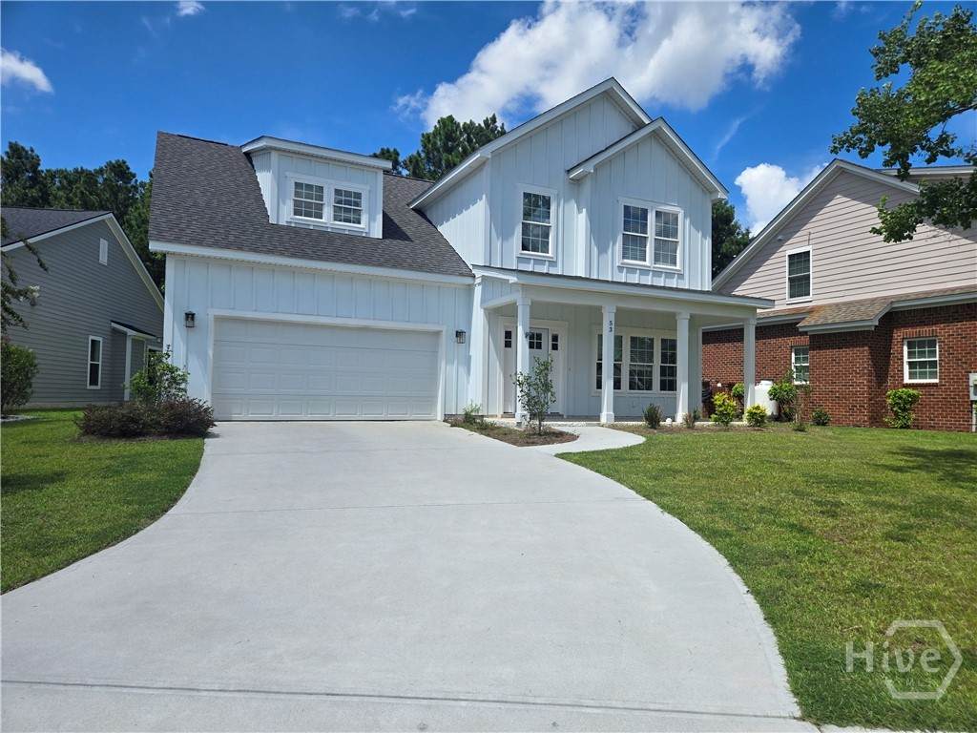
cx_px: 488
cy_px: 366
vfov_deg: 58.9
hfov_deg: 73.9
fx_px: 649
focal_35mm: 23
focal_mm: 5.4
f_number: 1.8
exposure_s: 1/2664
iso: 25
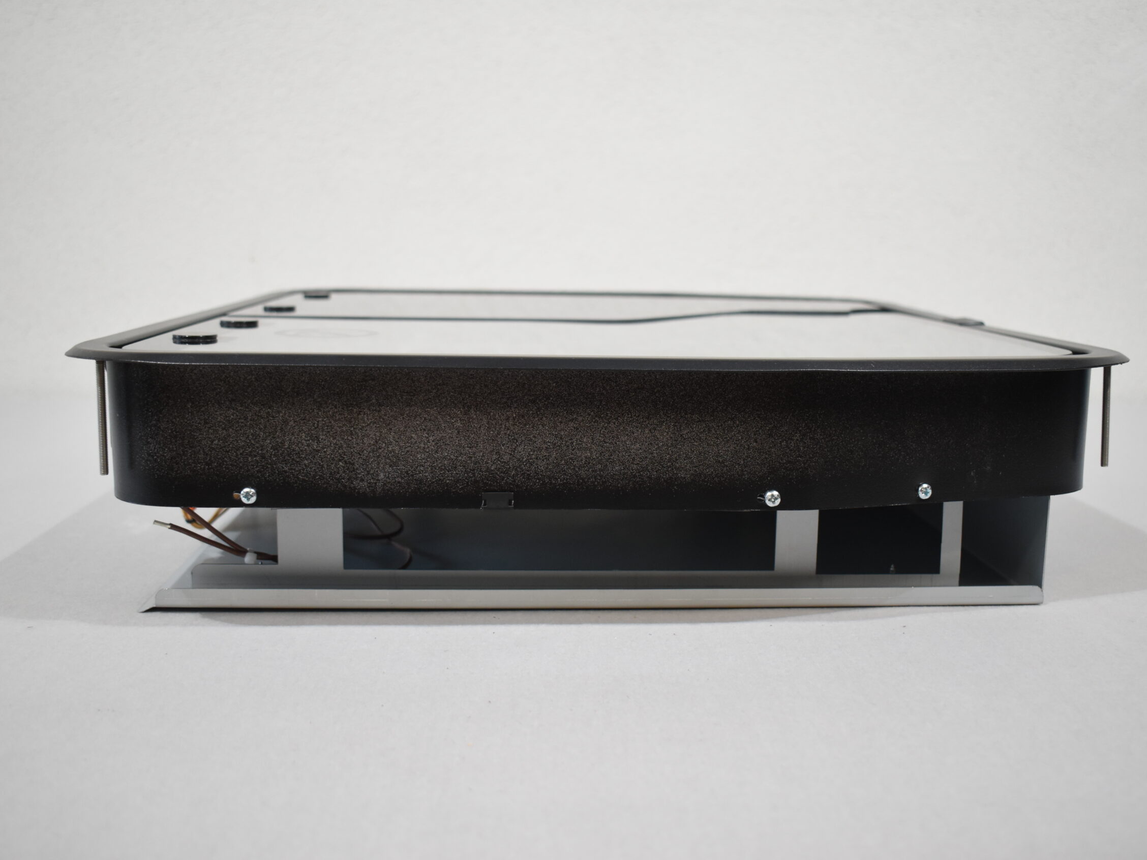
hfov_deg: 51.3
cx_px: 590
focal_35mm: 36
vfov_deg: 39.7
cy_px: 428
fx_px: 1193
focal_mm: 22
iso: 800
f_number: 3.8
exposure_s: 1/160
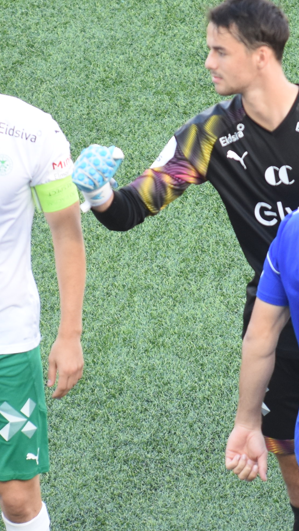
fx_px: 13442
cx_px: 54
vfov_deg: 2.3
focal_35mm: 954
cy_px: 328
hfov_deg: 1.3
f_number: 4
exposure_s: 1/640
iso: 500
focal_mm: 200
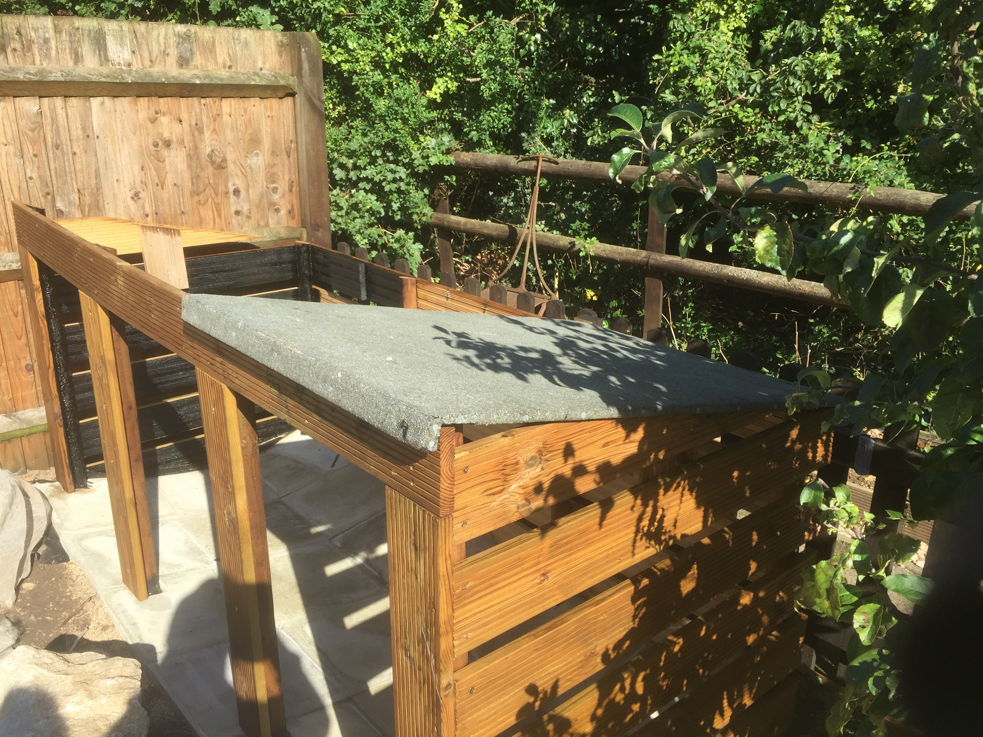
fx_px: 824
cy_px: 368
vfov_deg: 48.2
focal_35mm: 29
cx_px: 492
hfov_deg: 61.7
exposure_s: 1/898
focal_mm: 4.15
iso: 32
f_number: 2.2
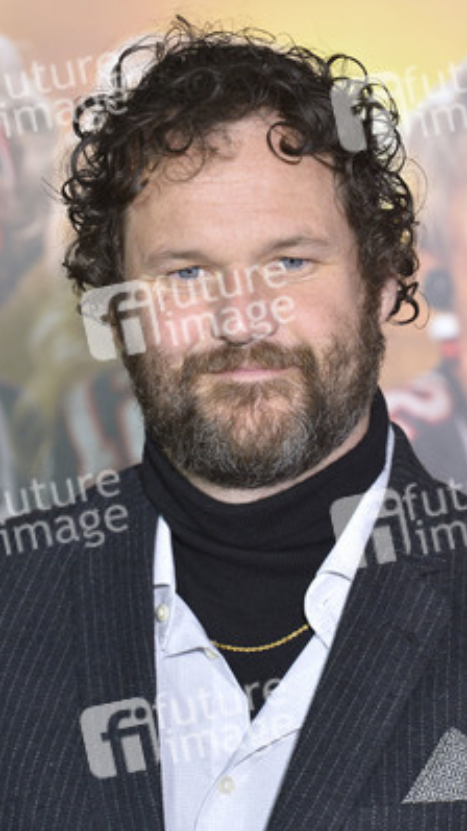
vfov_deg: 11.0
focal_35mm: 195
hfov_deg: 6.2
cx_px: 249
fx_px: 4291
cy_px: 416
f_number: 6.3
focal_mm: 185
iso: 2000
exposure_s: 1/320
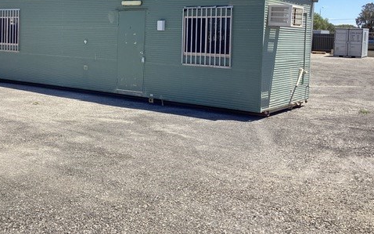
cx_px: 146
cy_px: 56
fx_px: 449
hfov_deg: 45.0
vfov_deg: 28.7
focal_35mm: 44
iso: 25
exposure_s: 1/886
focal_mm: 3.3
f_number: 2.4
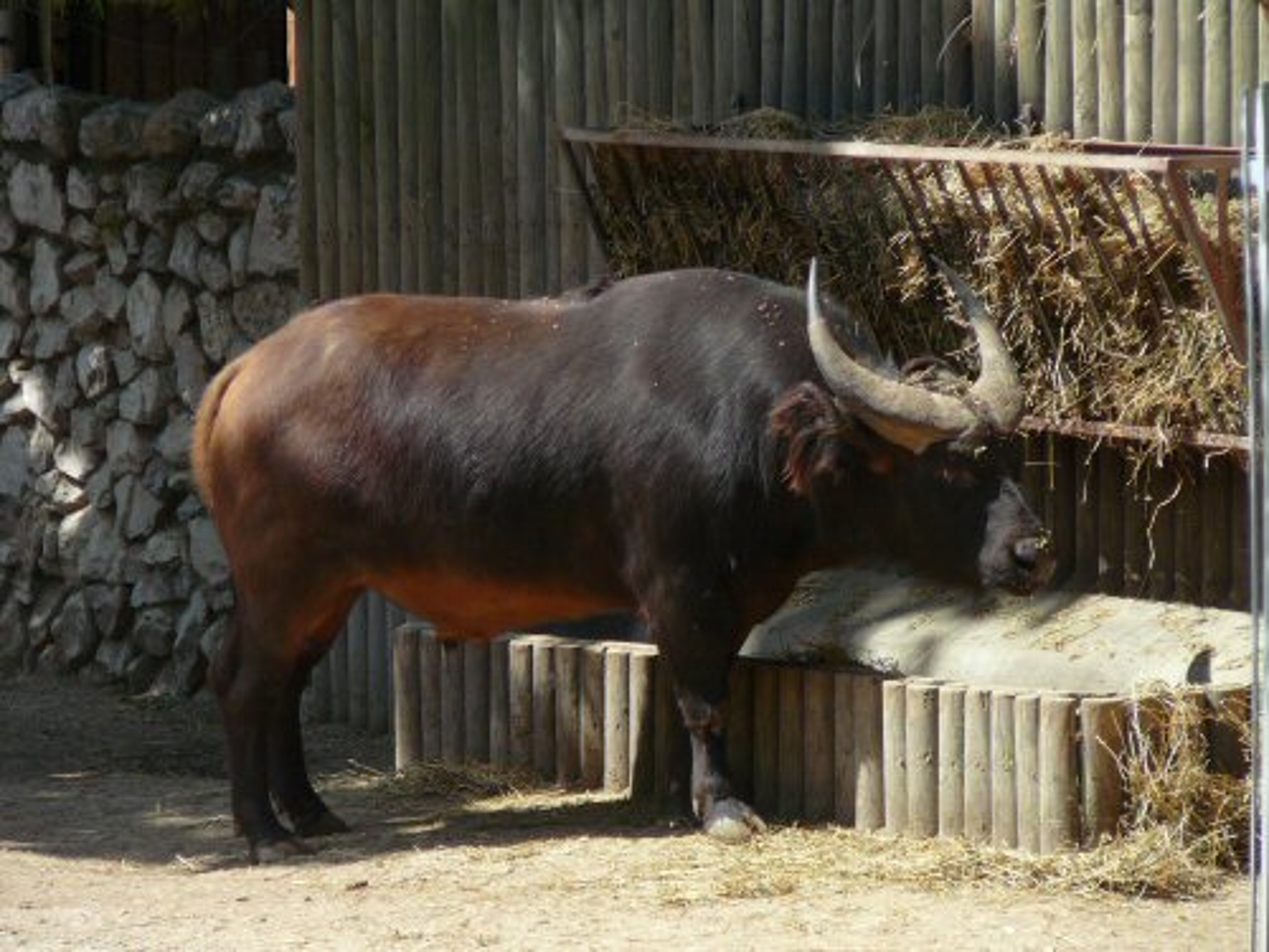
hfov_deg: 7.7
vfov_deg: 5.8
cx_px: 634
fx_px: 9385
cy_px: 476
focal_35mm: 256
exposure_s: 1/400
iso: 100
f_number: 4.1
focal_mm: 38
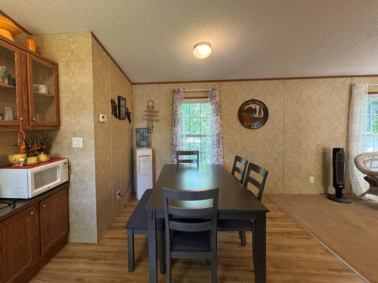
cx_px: 168
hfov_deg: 94.1
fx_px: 175
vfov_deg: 78.0
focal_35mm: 16
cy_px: 131
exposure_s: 1/60
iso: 400
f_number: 2.2
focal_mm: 2.22
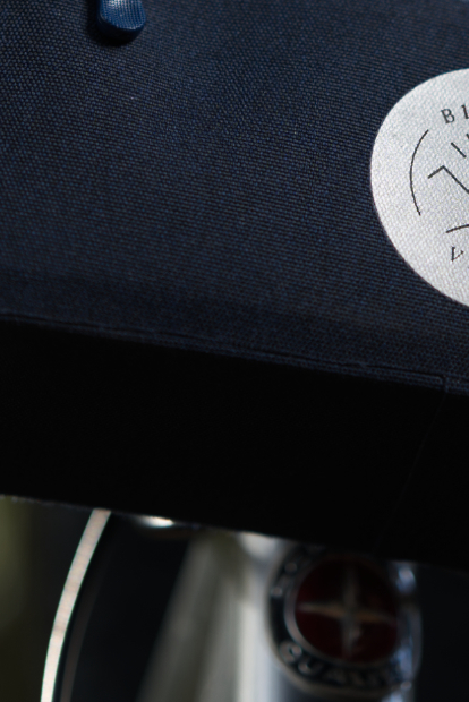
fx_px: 5348
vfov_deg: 7.4
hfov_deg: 5.0
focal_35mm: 274
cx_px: 347
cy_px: -284
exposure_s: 1/200
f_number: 1.8
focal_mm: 85
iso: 50
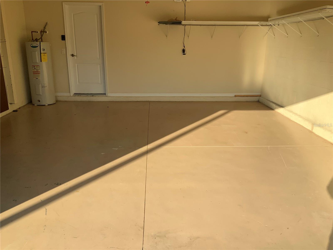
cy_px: 125
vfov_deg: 48.2
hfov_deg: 61.7
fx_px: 279
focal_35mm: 29
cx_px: 166
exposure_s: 1/997
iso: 16
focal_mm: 3
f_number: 1.8
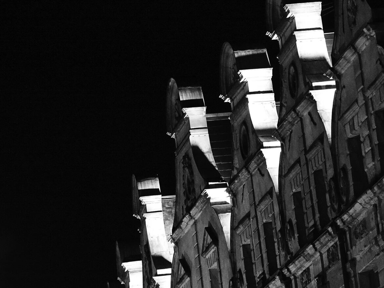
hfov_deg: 7.9
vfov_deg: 5.9
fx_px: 2774
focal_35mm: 250
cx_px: 192
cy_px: 144
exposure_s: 1/15
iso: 1600
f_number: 4.7
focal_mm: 44.5
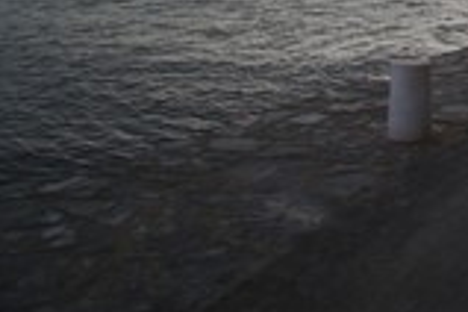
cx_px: 648
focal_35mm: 78
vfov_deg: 16.5
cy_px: -99
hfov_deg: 22.5
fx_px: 1014
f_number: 4.5
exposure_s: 1/60
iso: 100
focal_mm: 18
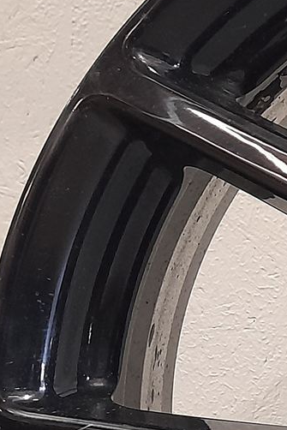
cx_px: 599
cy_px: 426
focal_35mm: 106
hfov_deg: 11.5
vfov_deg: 18.8
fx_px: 1267
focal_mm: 4.6
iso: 250
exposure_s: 1/33
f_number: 2
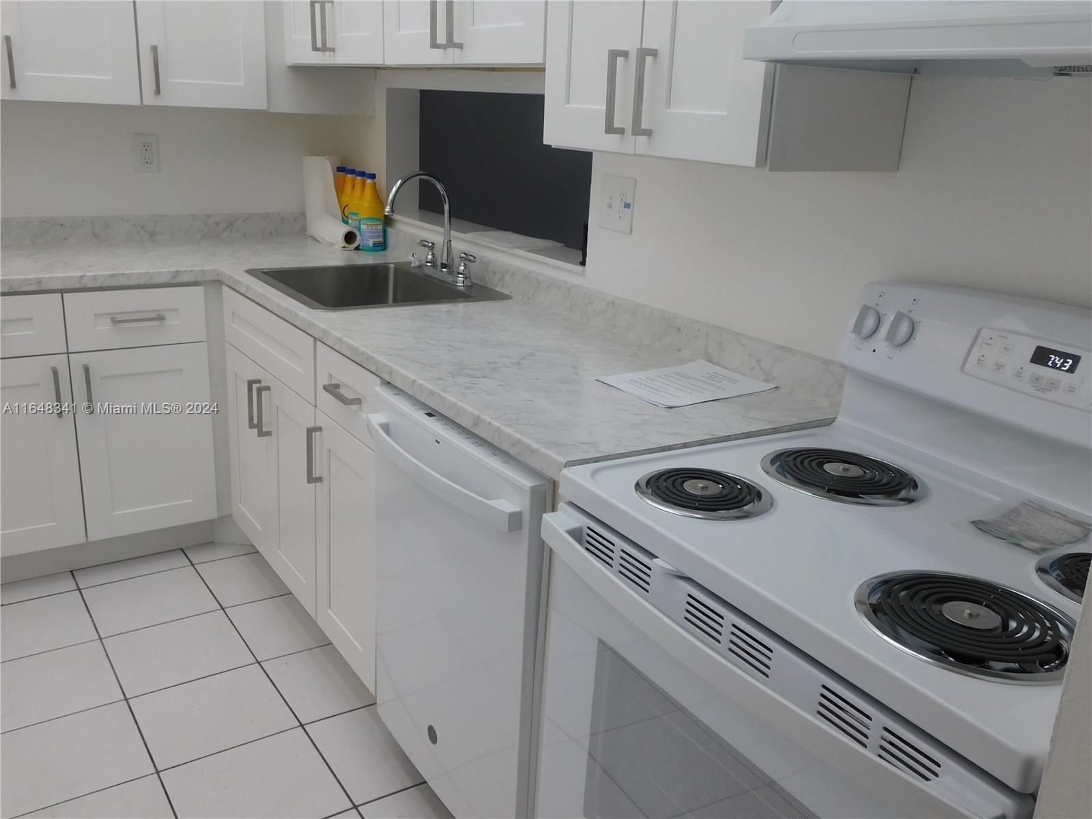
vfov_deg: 46.8
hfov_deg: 60.0
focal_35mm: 30
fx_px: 946
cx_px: 546
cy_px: 410
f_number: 3.2
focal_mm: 5.3
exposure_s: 1/50
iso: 125
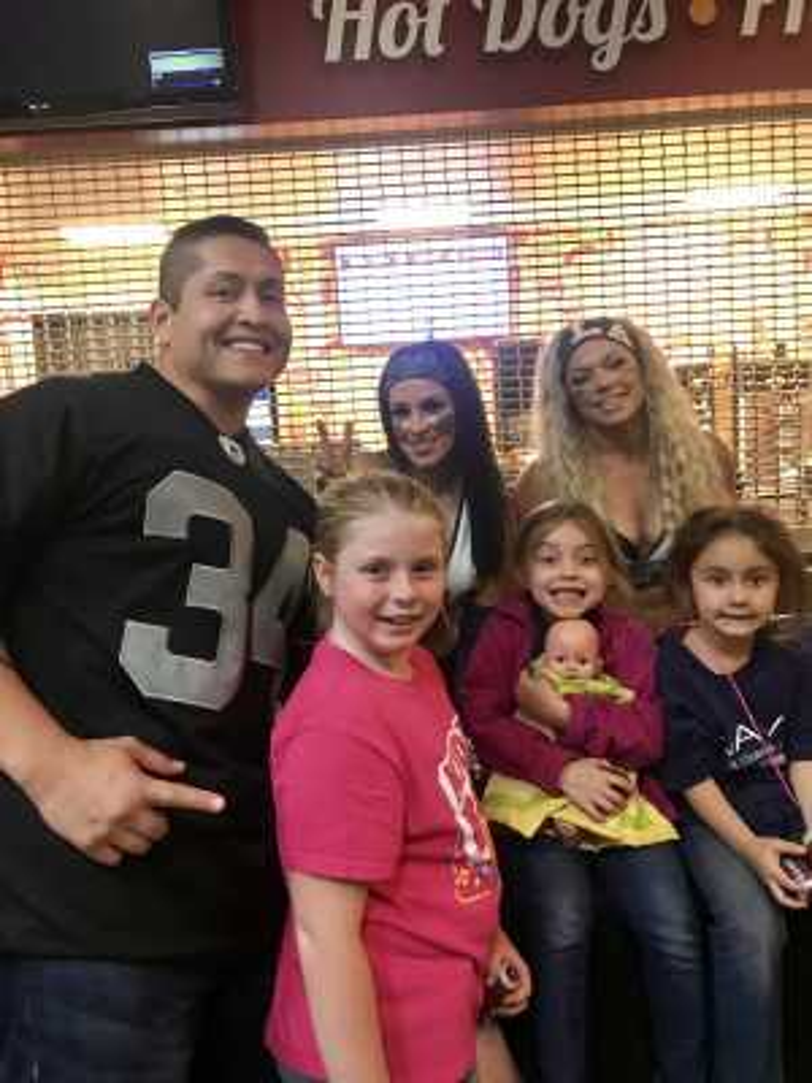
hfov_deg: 49.7
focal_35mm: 28
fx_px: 876
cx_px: 406
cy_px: 542
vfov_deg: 63.4
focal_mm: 3.99
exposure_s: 1/12
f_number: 1.8
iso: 100
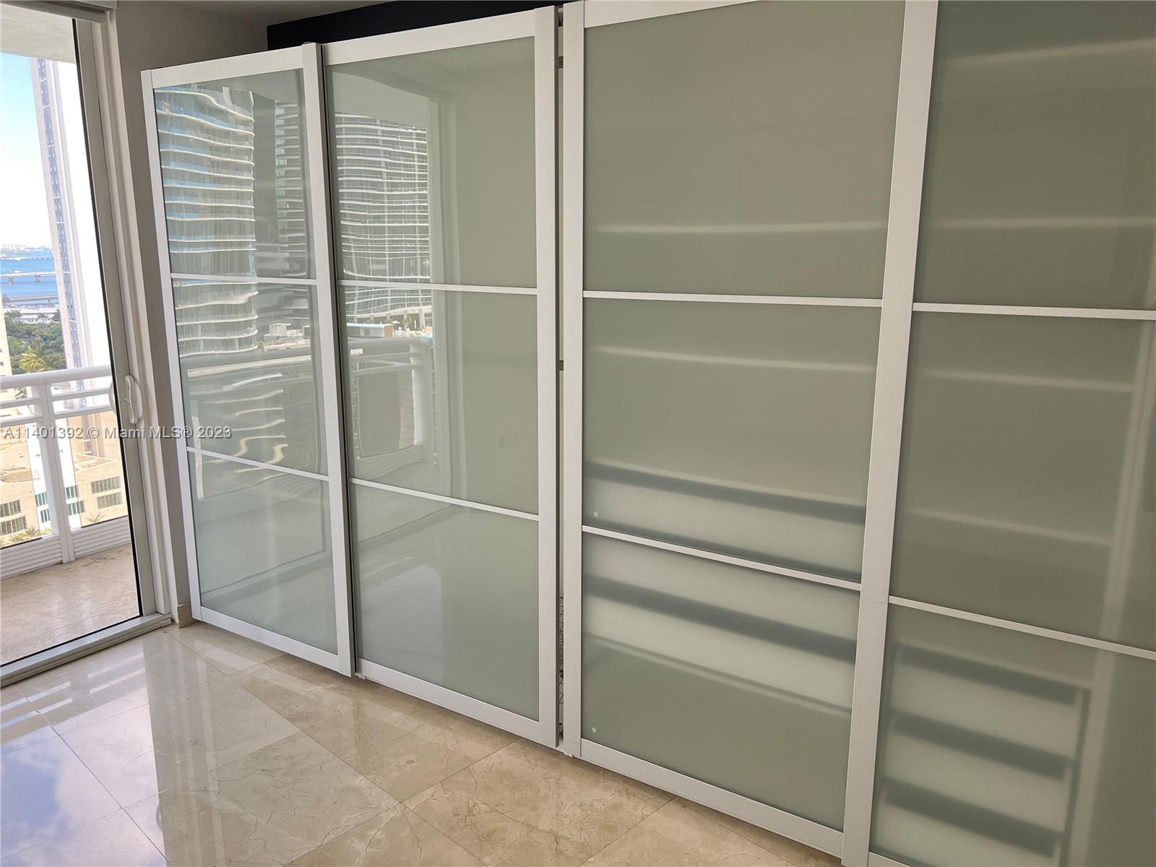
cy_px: 434
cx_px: 578
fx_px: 868
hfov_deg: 67.3
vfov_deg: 53.1
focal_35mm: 26
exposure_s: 1/163
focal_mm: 5.7
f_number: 1.5
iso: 50
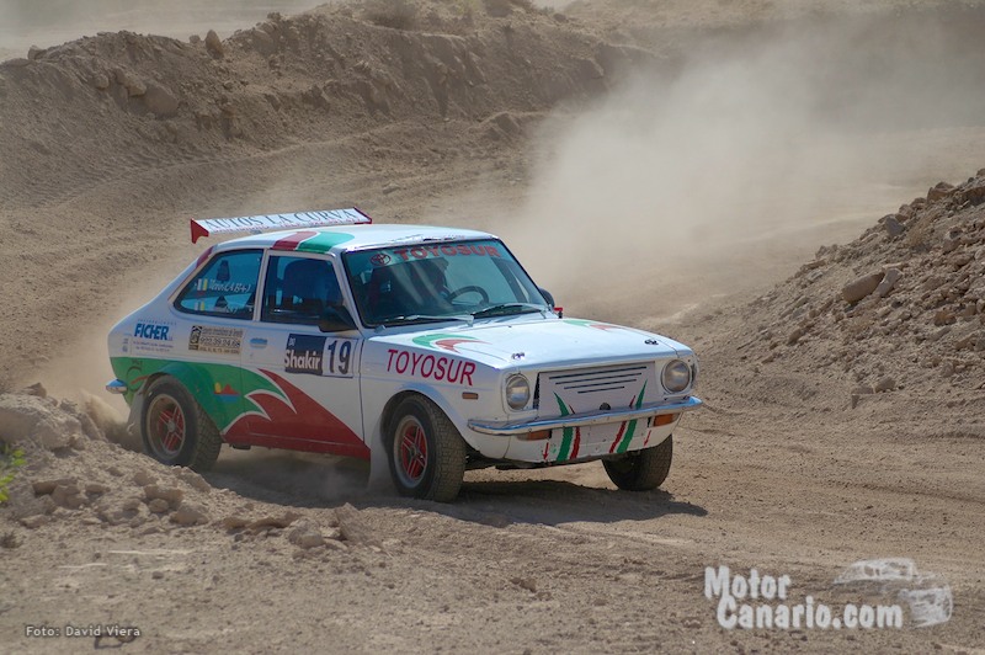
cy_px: 328
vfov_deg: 9.1
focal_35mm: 150
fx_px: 4101
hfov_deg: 13.7
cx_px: 492
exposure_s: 1/2000
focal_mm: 100
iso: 200
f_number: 5
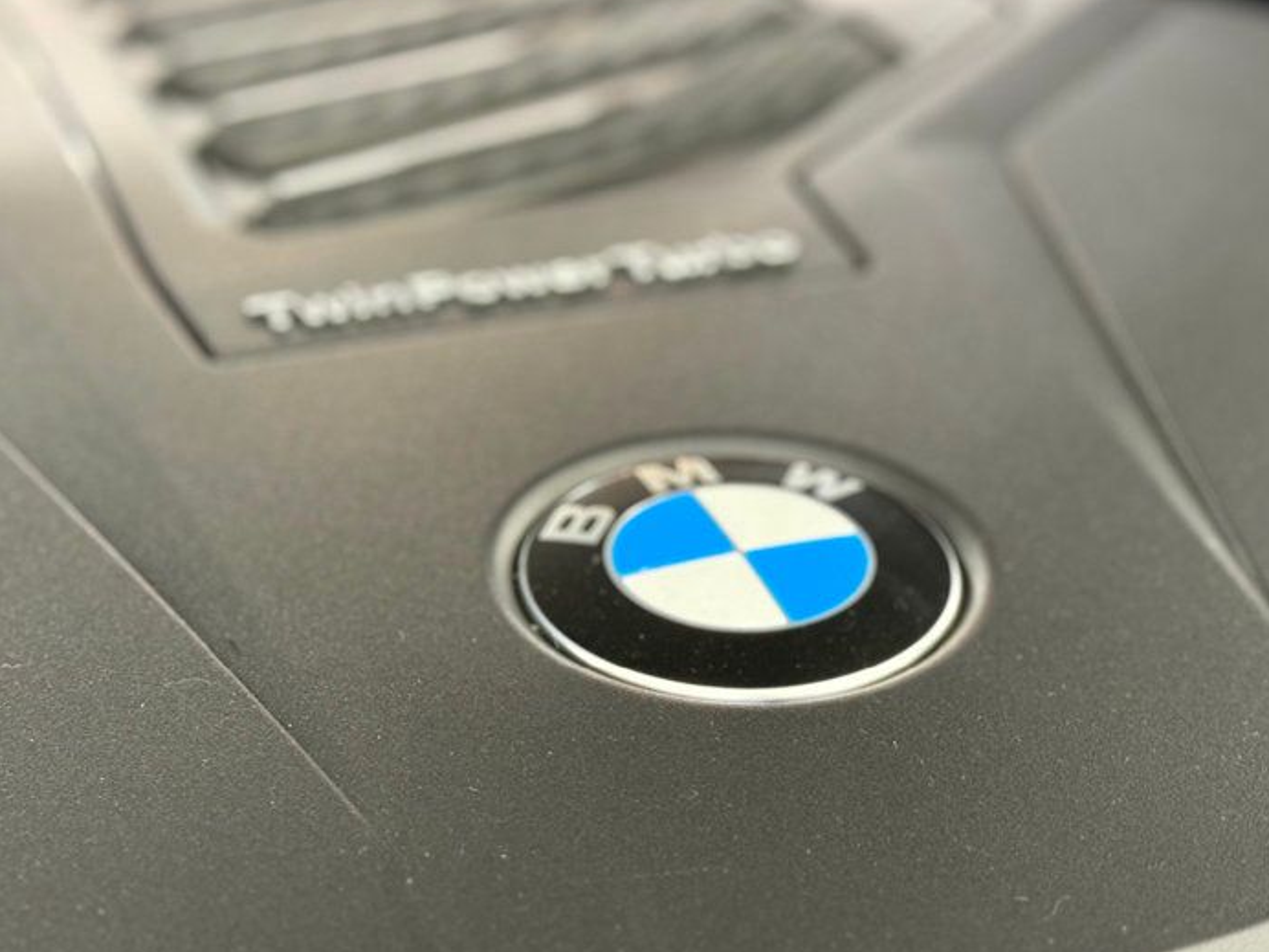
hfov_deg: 27.4
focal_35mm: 71
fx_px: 2603
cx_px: 671
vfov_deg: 20.7
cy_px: 418
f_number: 1.78
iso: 200
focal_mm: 6.76
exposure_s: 1/40
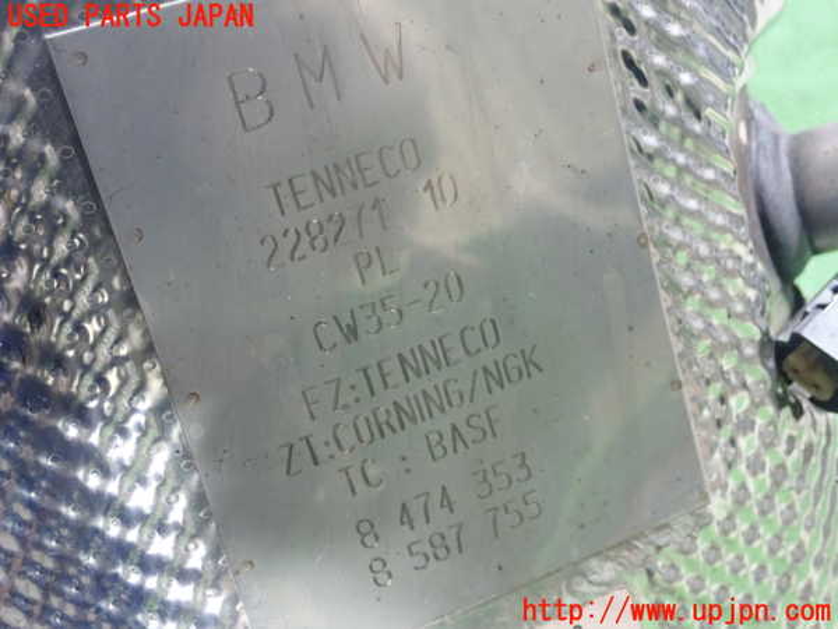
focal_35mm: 49
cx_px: 419
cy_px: 314
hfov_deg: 38.9
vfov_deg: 29.7
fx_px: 1186
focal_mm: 8.99
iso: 800
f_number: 3.2
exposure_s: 1/15
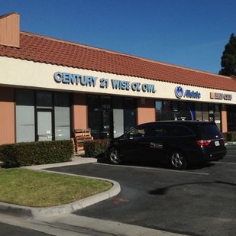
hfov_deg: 33.6
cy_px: 113
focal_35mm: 50
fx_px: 386
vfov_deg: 34.0
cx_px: 166
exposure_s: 1/5051
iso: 50
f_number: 2.4
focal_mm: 4.28
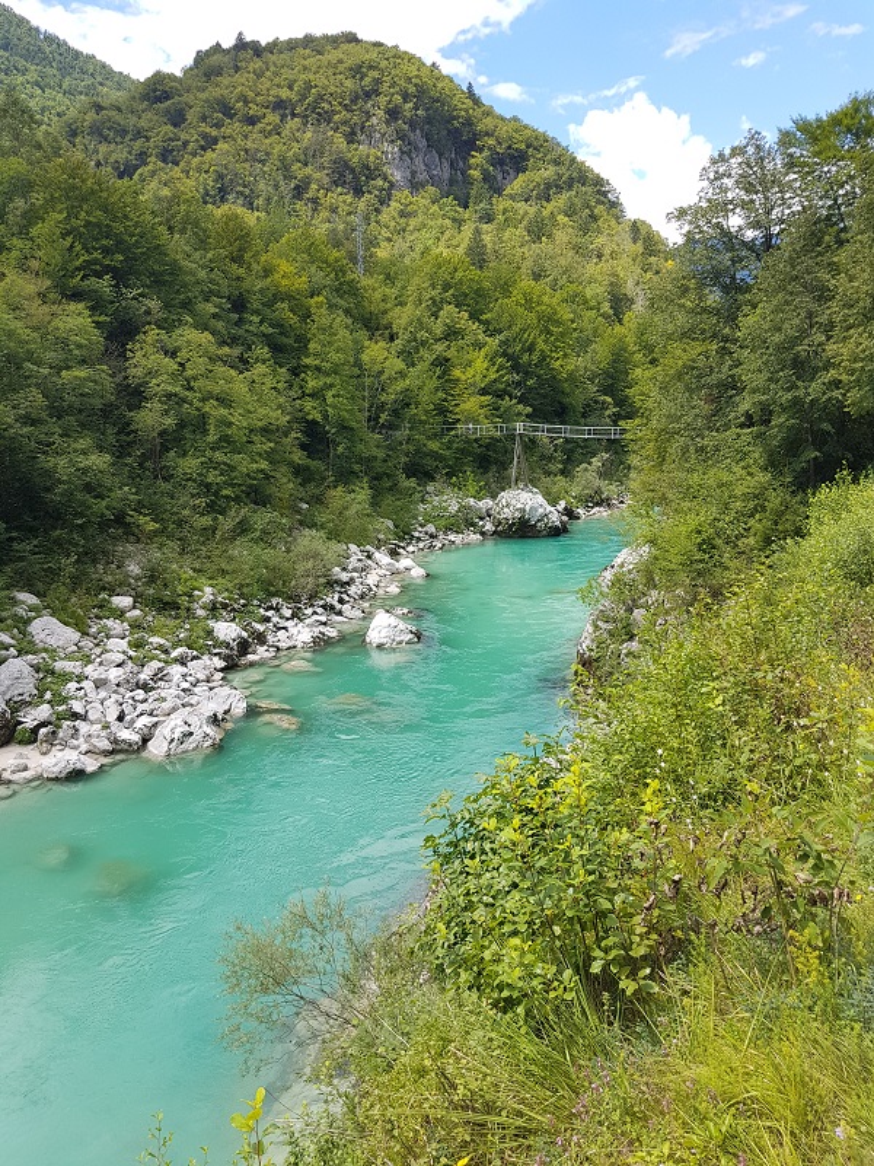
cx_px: 437
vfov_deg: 67.3
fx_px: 875
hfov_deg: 53.1
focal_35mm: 26
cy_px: 583
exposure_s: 1/698
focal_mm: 4.2
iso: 40
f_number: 1.7
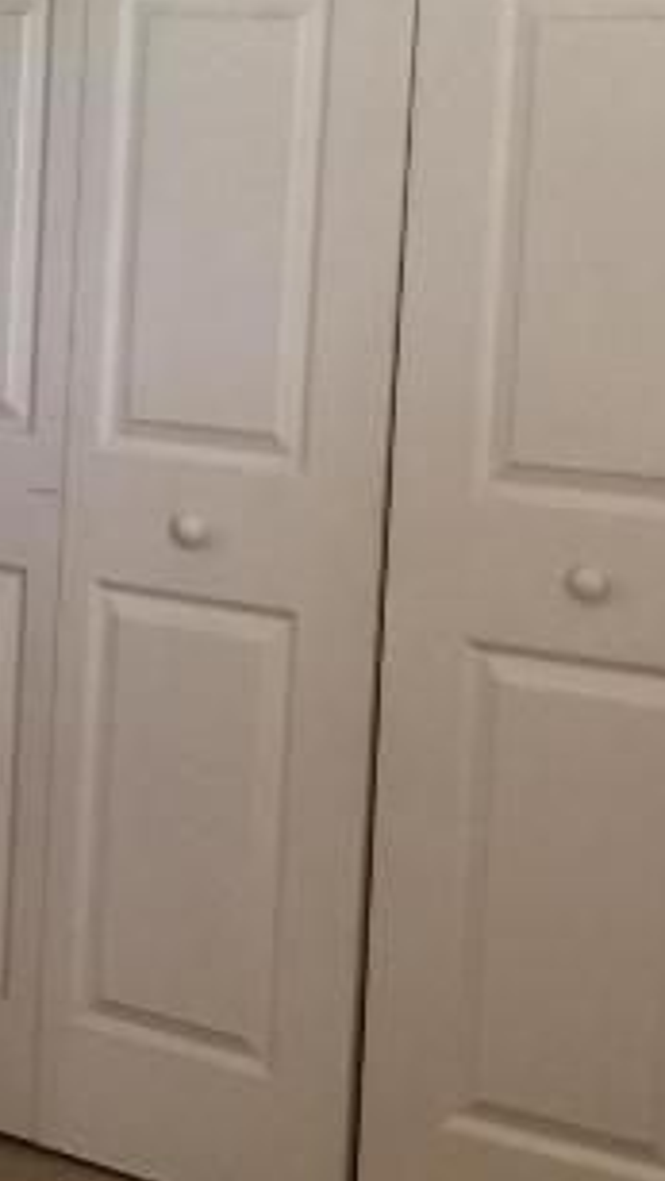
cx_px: -250
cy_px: 415
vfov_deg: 26.7
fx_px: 2473
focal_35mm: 79
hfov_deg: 14.5
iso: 32
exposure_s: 1/15
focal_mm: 4.15
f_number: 2.2
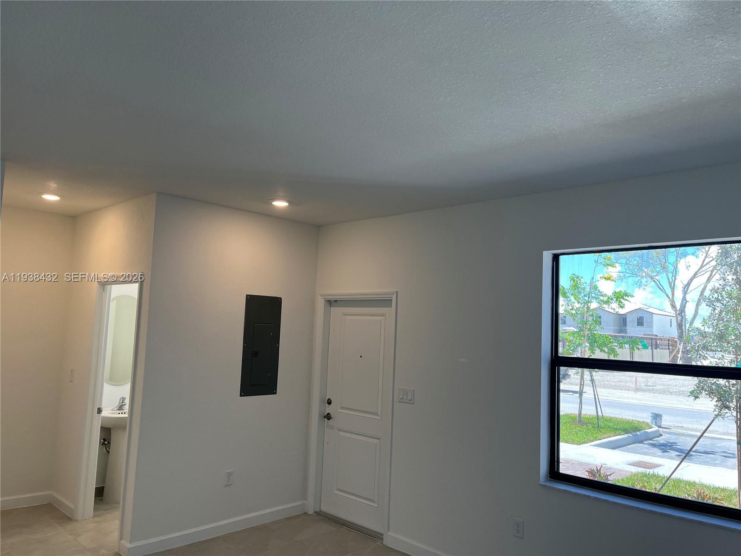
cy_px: 278
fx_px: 557
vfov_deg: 53.1
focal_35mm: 26
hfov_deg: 67.3
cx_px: 370
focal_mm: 5.1
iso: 64
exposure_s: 1/160
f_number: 1.6
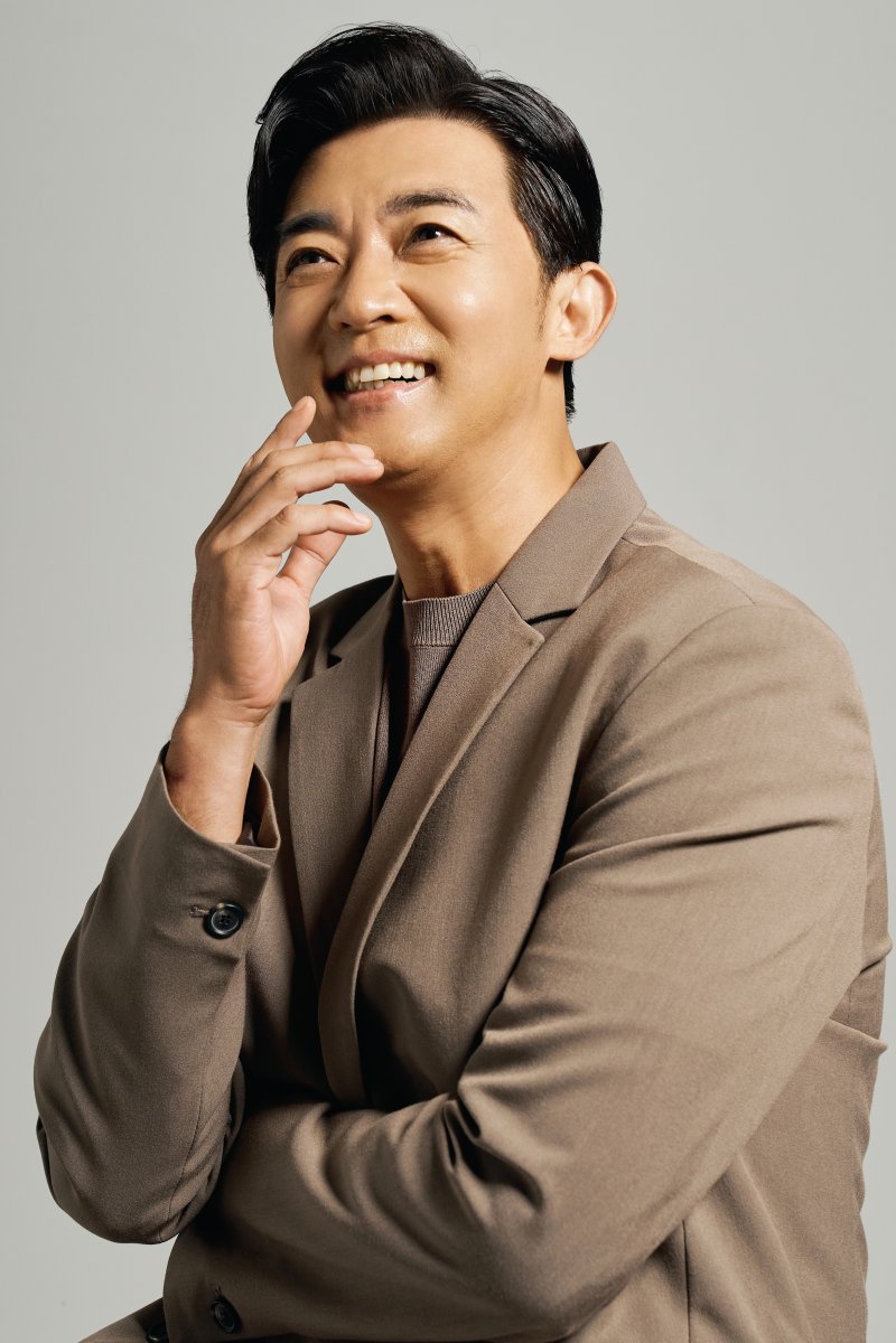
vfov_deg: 33.4
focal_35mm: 60
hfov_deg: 22.6
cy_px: 672
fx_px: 2240
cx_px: 448
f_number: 5.6
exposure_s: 1/125
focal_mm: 60
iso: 500
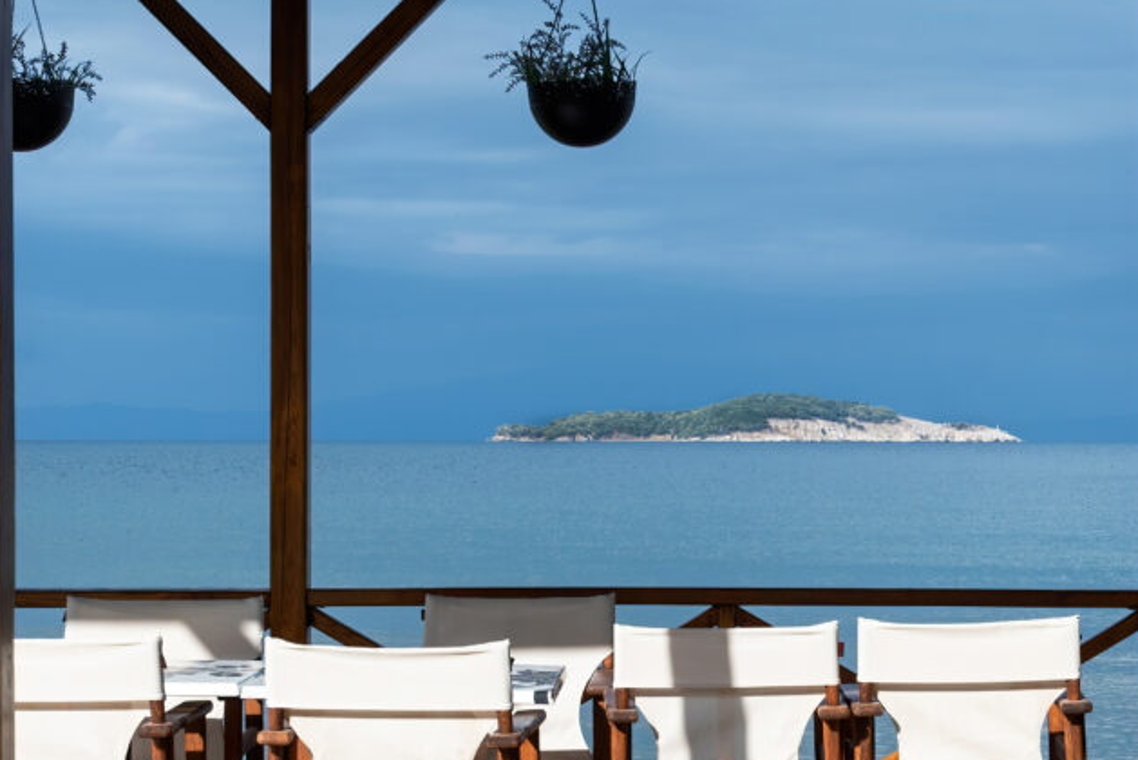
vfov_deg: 16.5
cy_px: 435
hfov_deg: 24.4
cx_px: 720
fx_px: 2625
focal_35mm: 83
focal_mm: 34.5
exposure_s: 1/500
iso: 100
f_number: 8
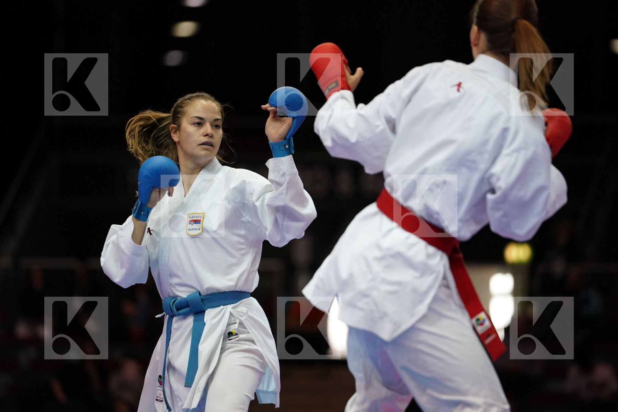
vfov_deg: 6.9
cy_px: 206
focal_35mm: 200
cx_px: 309
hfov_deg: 10.3
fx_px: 3433
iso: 2500
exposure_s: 1/1000
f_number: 2.8
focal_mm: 200
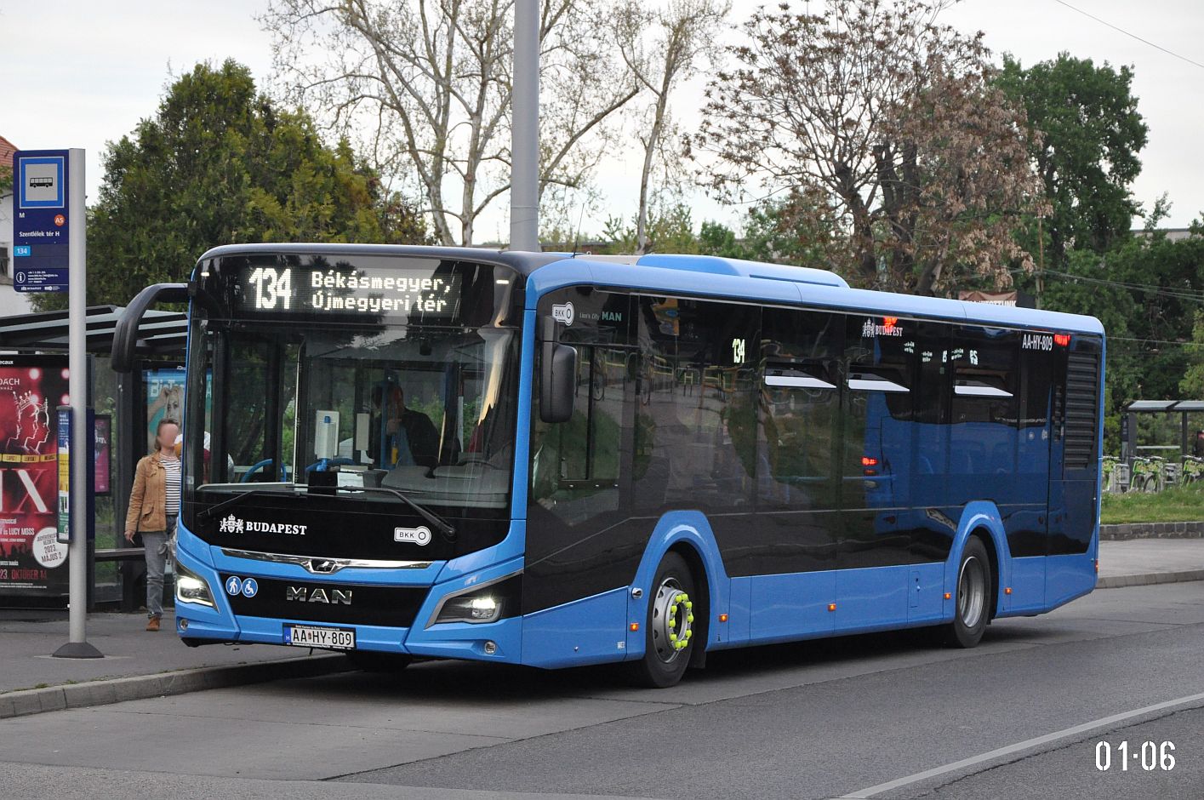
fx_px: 3508
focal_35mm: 105
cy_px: 400
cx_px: 602
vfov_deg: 13.0
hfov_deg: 19.5
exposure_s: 1/500
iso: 1400
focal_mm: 70
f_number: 5.3
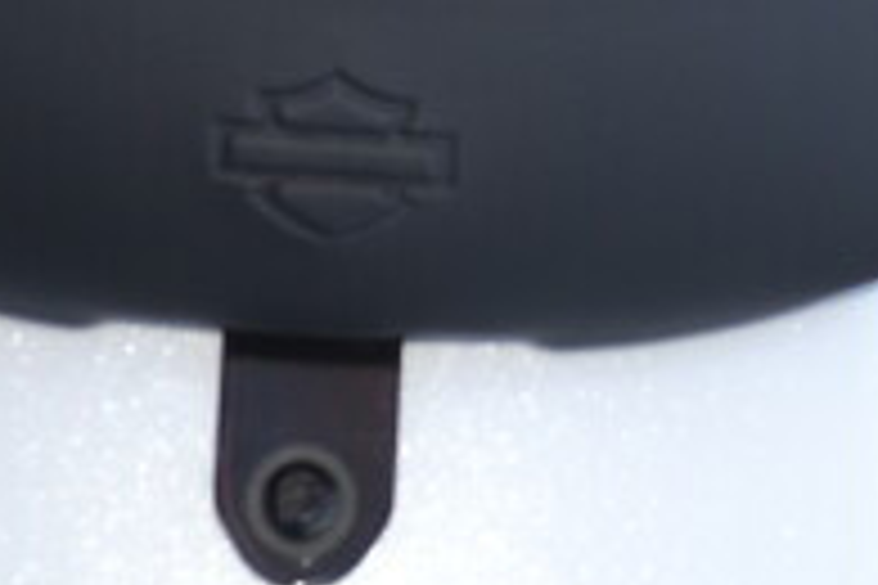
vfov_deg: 6.8
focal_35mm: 185
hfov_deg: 11.1
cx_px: 441
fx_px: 4512
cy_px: -1120
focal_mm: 20
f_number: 4
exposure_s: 1/200
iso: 100
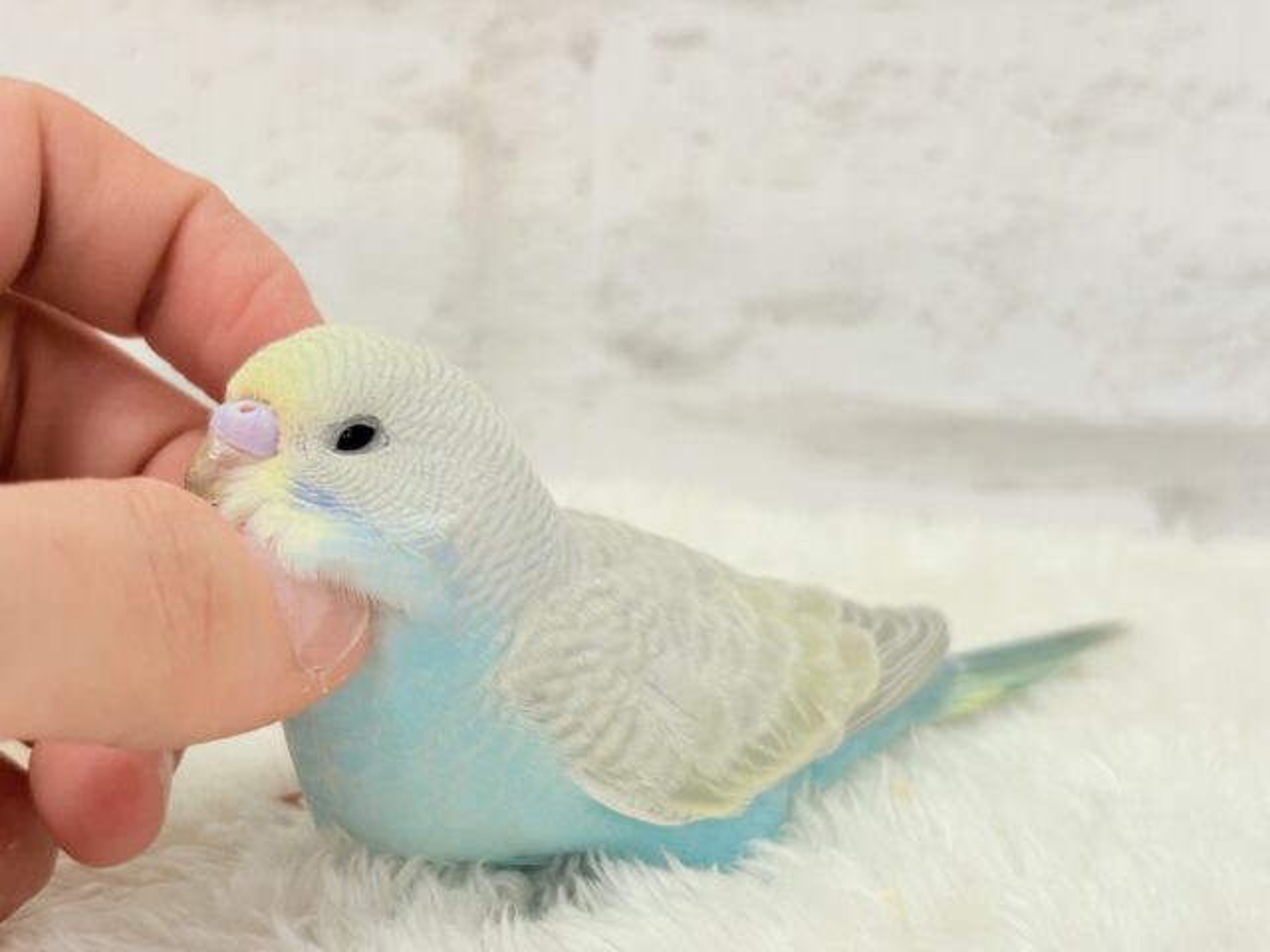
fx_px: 1908
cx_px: 635
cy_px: 476
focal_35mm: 52
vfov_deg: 28.0
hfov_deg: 36.8
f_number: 1.6
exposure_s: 1/100
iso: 100
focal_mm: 5.96
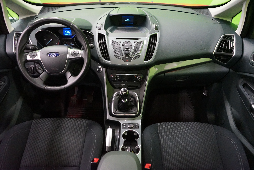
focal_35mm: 28
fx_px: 198
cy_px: 85
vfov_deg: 46.4
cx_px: 127
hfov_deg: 65.5
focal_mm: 28
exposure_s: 1/40
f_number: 3.5
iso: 6400
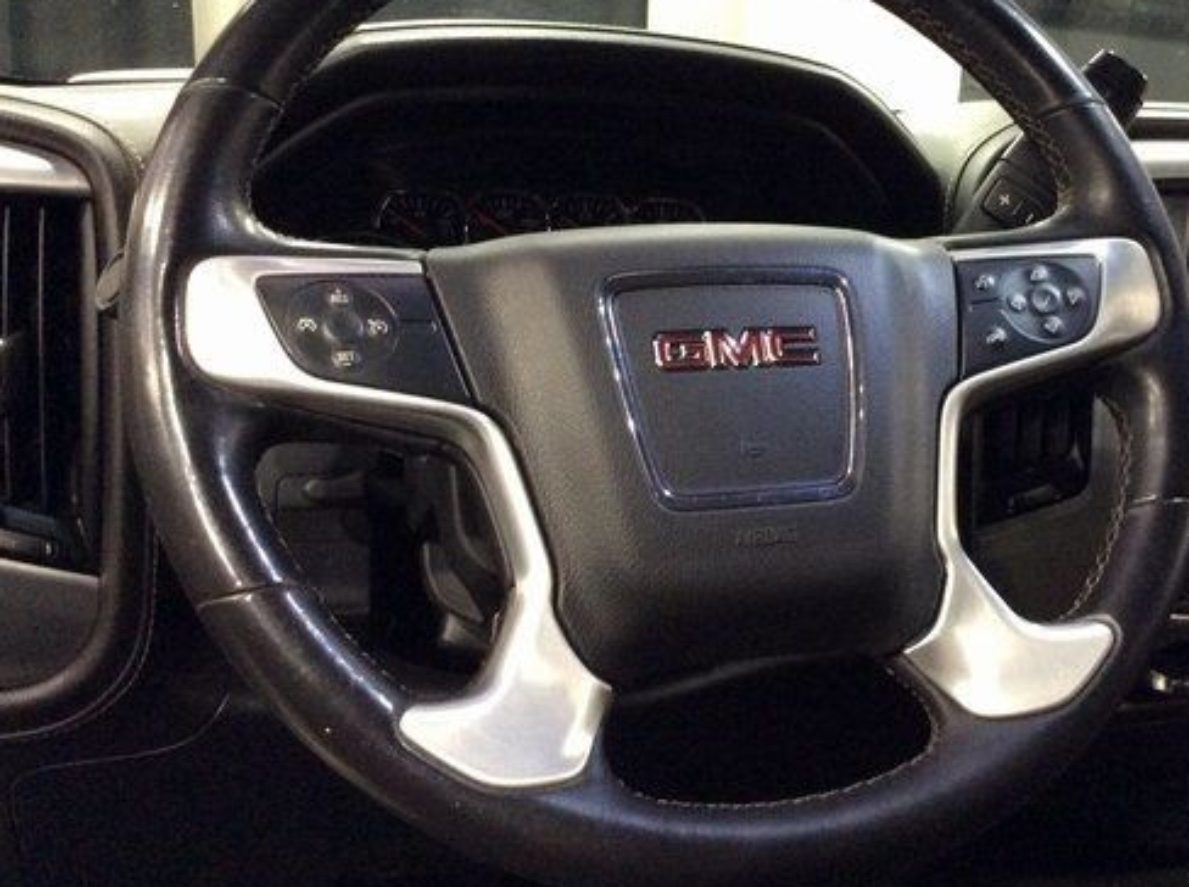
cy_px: 390
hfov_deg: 44.5
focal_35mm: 42
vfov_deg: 34.2
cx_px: 738
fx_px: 1440
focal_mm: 3.3
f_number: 2.4
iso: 250
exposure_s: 1/24
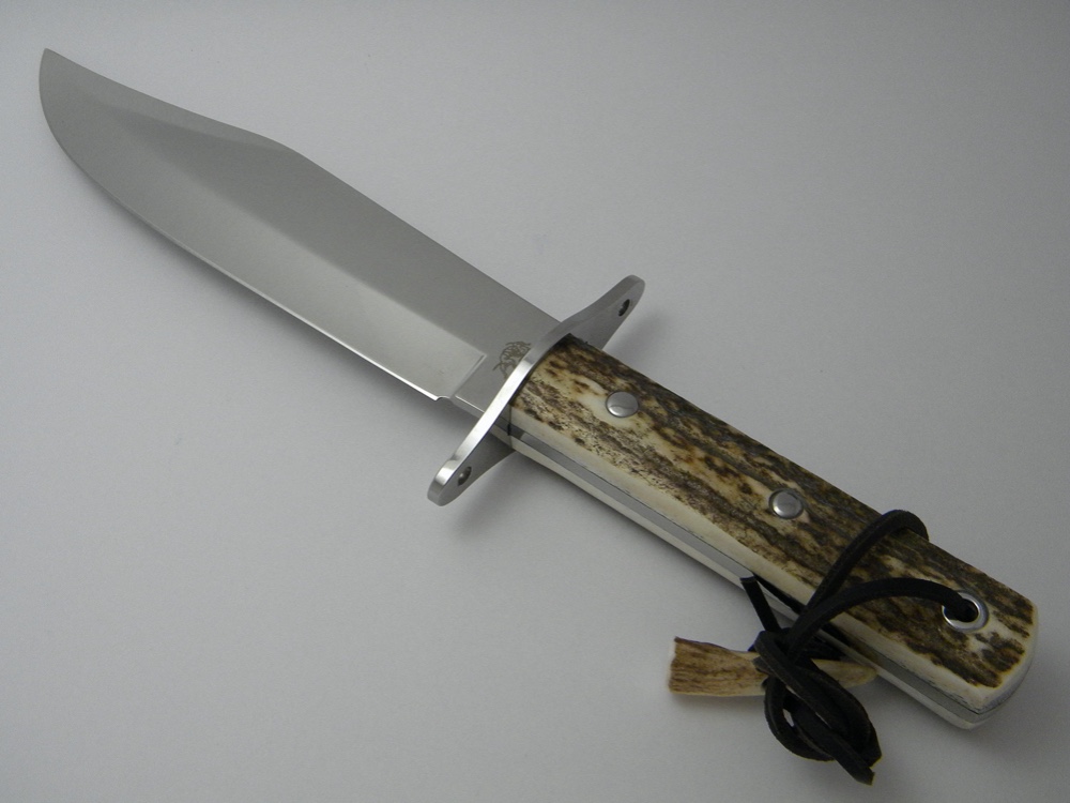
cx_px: 535
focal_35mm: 41
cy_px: 402
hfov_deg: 45.8
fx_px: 1267
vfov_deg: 35.1
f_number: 3.8
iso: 296
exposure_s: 1/60
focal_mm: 7.3
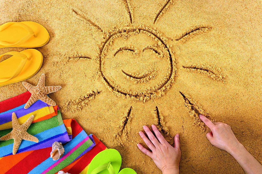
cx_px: 131
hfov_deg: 42.4
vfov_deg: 28.9
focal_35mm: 46
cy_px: 87
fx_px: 338
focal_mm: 31
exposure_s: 1/125
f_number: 11
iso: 200
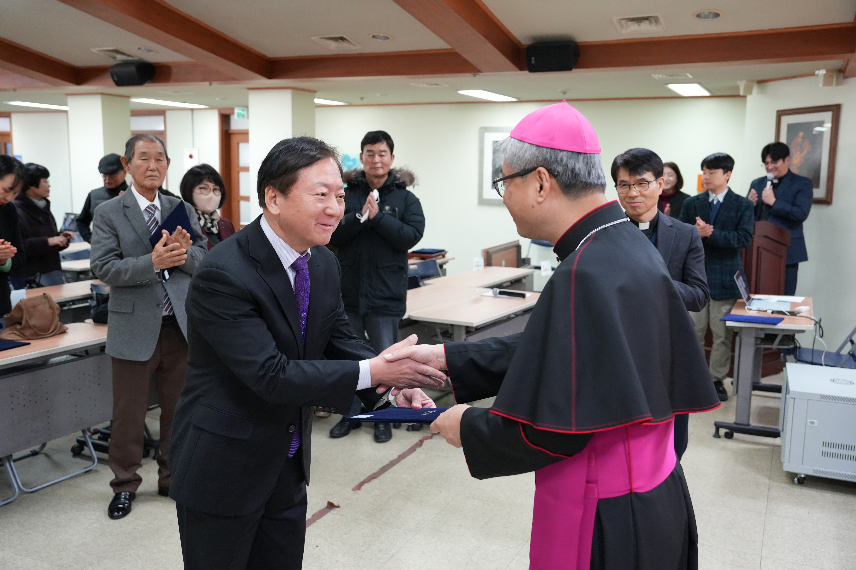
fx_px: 808
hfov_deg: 55.8
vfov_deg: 38.9
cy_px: 285
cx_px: 428
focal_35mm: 34
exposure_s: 1/160
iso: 3200
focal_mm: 34
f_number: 4
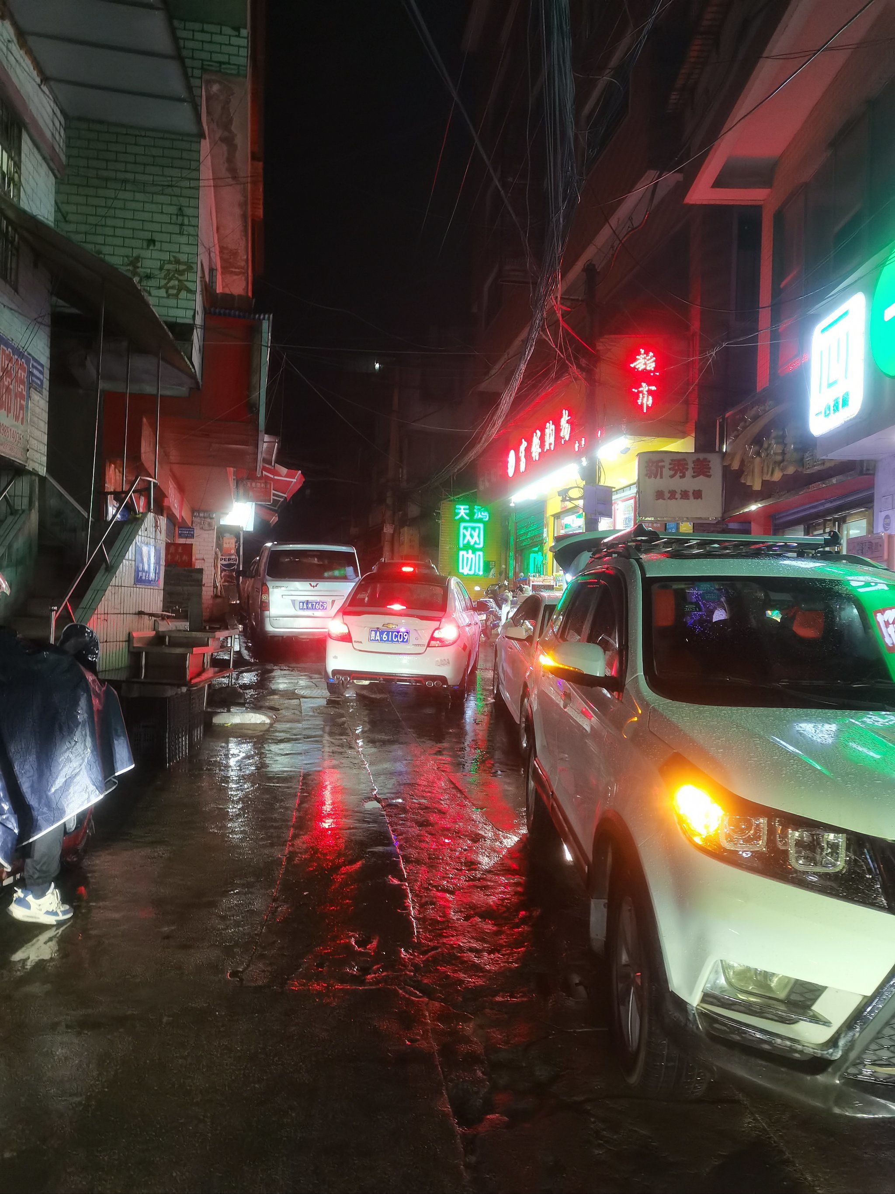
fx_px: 896
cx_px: 448
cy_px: 597
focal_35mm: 26
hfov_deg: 53.1
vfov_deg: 67.3
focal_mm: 5.58
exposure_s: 1/33.3
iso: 400
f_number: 1.8
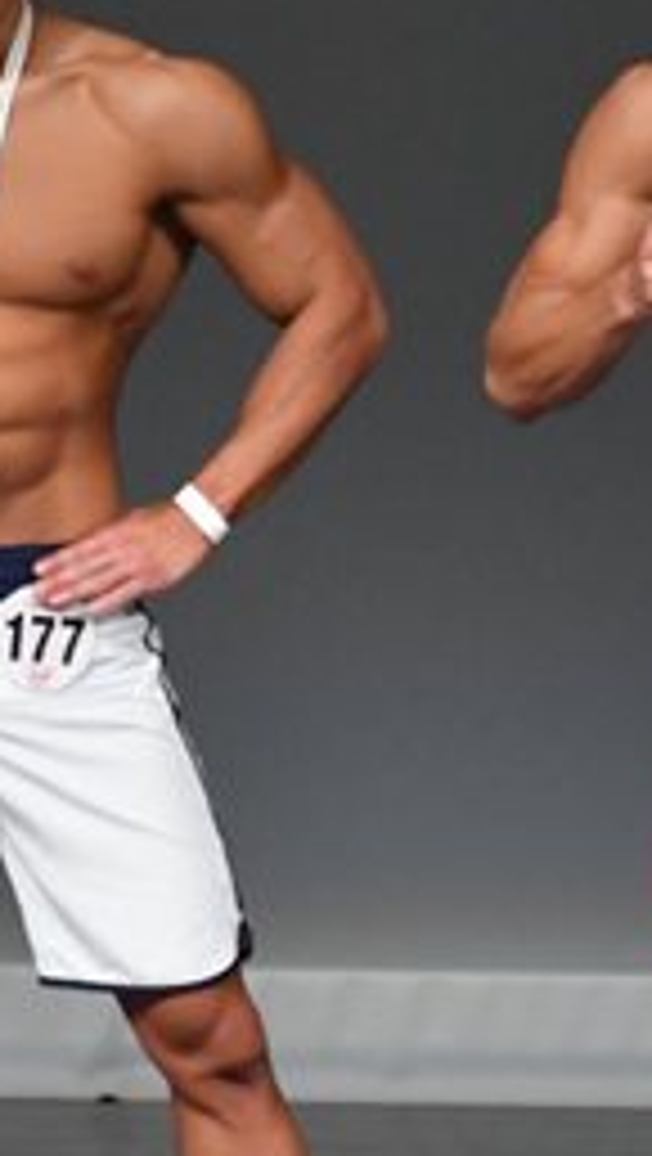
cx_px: 578
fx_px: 36276
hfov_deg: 1.0
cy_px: 697
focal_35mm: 1183
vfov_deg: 1.8
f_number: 5.6
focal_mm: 250
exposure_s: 1/400
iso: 5000
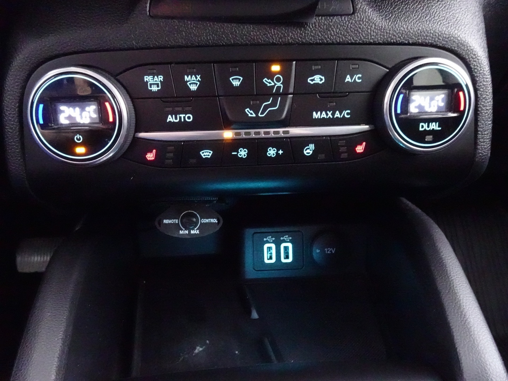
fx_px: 352
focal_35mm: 24
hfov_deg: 71.6
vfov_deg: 56.8
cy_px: 190
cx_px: 254
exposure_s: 1/4
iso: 3200
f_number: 3.5
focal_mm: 4.25
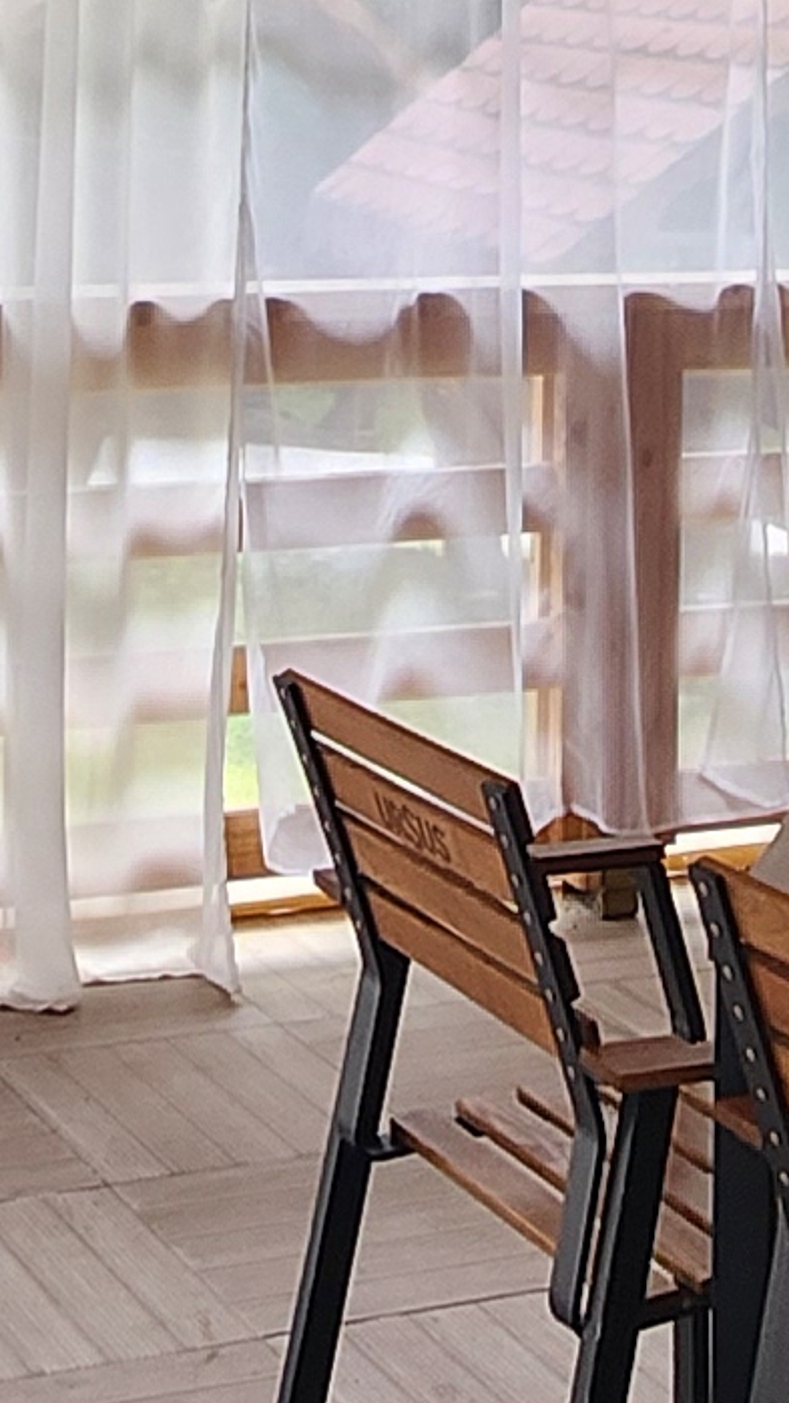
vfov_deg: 23.3
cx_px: 227
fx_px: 3014
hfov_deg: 14.9
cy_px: -401
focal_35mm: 81
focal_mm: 1.74
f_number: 2.2
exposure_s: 1/100
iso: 50
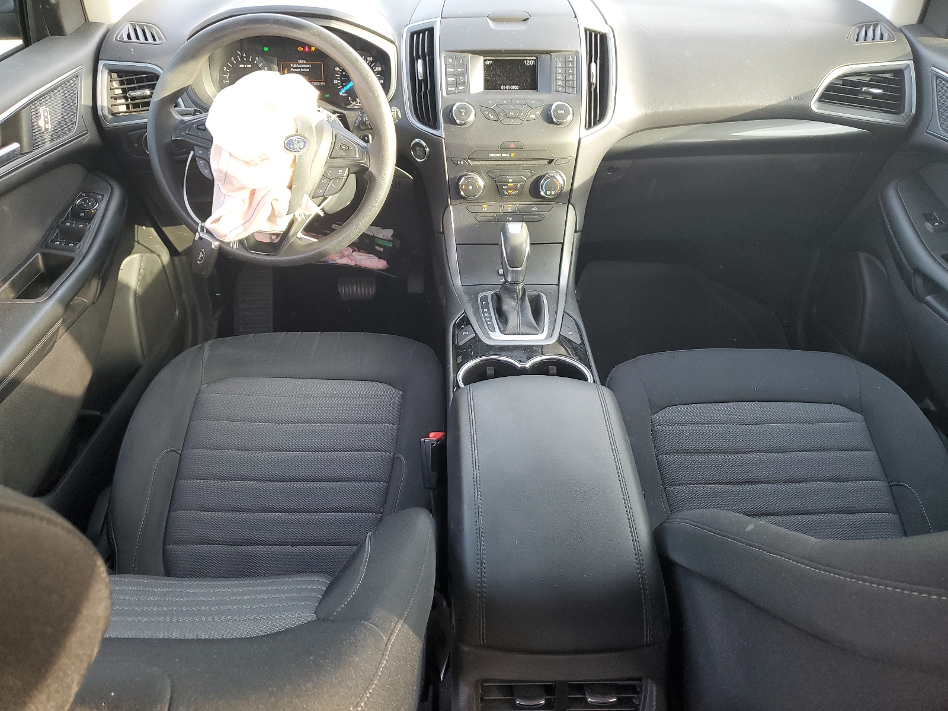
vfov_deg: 53.1
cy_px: 356
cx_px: 474
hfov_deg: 67.3
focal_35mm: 26
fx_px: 712
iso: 76
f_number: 1.5
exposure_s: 1/60.2
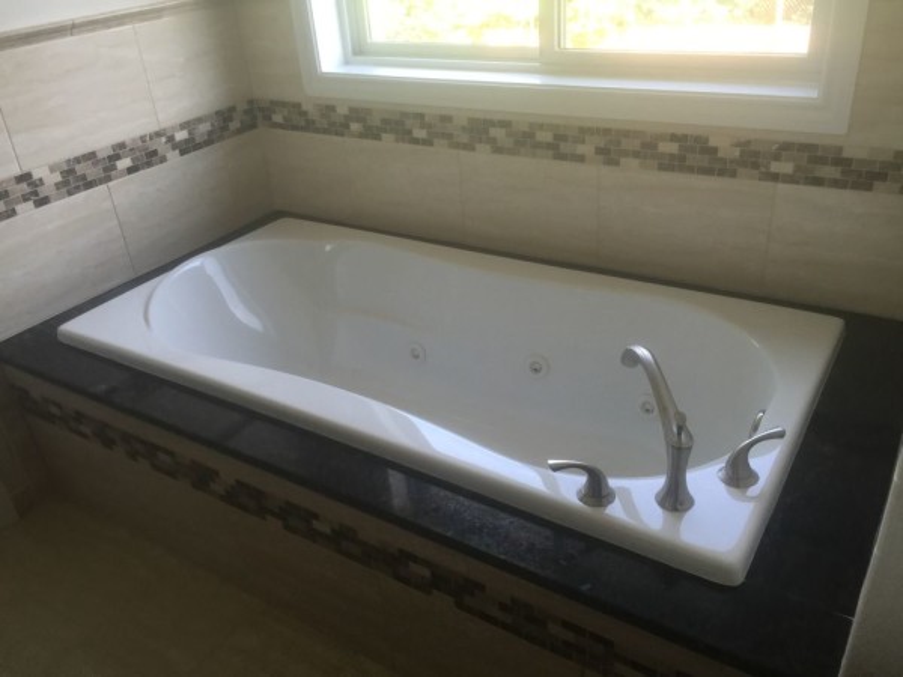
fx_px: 756
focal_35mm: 29
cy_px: 338
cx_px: 452
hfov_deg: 61.7
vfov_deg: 48.2
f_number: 2.2
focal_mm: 4.15
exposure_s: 1/40
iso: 32
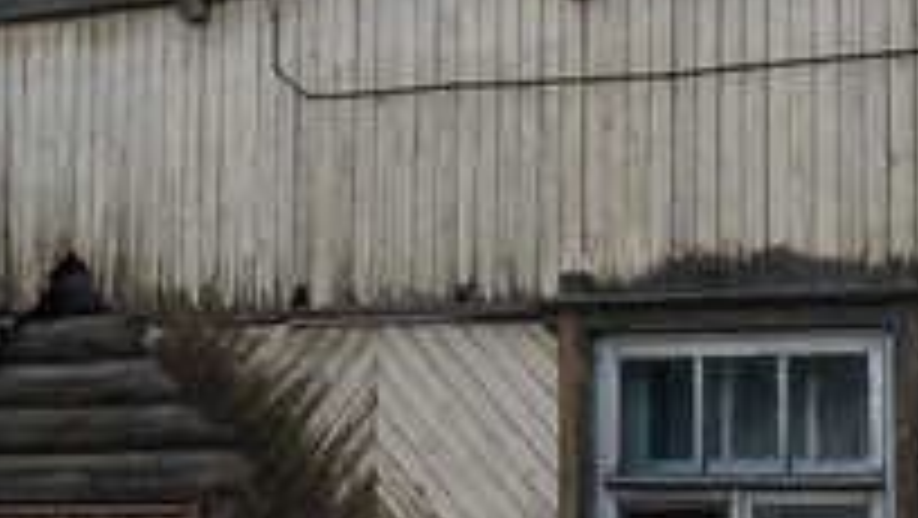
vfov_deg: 7.8
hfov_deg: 13.7
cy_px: -18
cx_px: 108
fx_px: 3775
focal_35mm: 155
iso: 25
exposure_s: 1/100
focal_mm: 4.15
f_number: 2.2
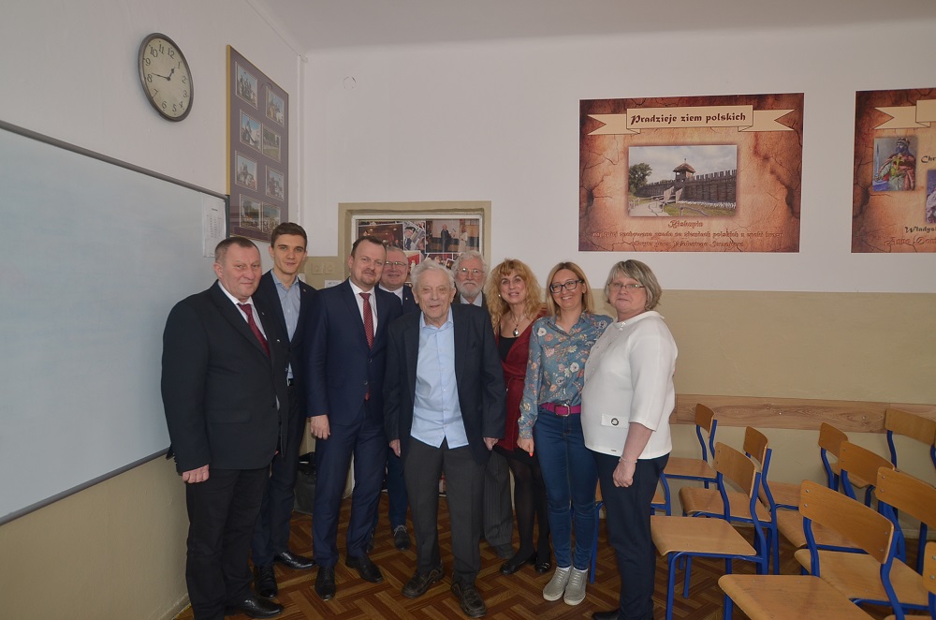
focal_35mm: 20
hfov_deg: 85.5
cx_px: 468
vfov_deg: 63.0
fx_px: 506
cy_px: 310
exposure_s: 1/60
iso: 320
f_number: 4.8
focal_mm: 13
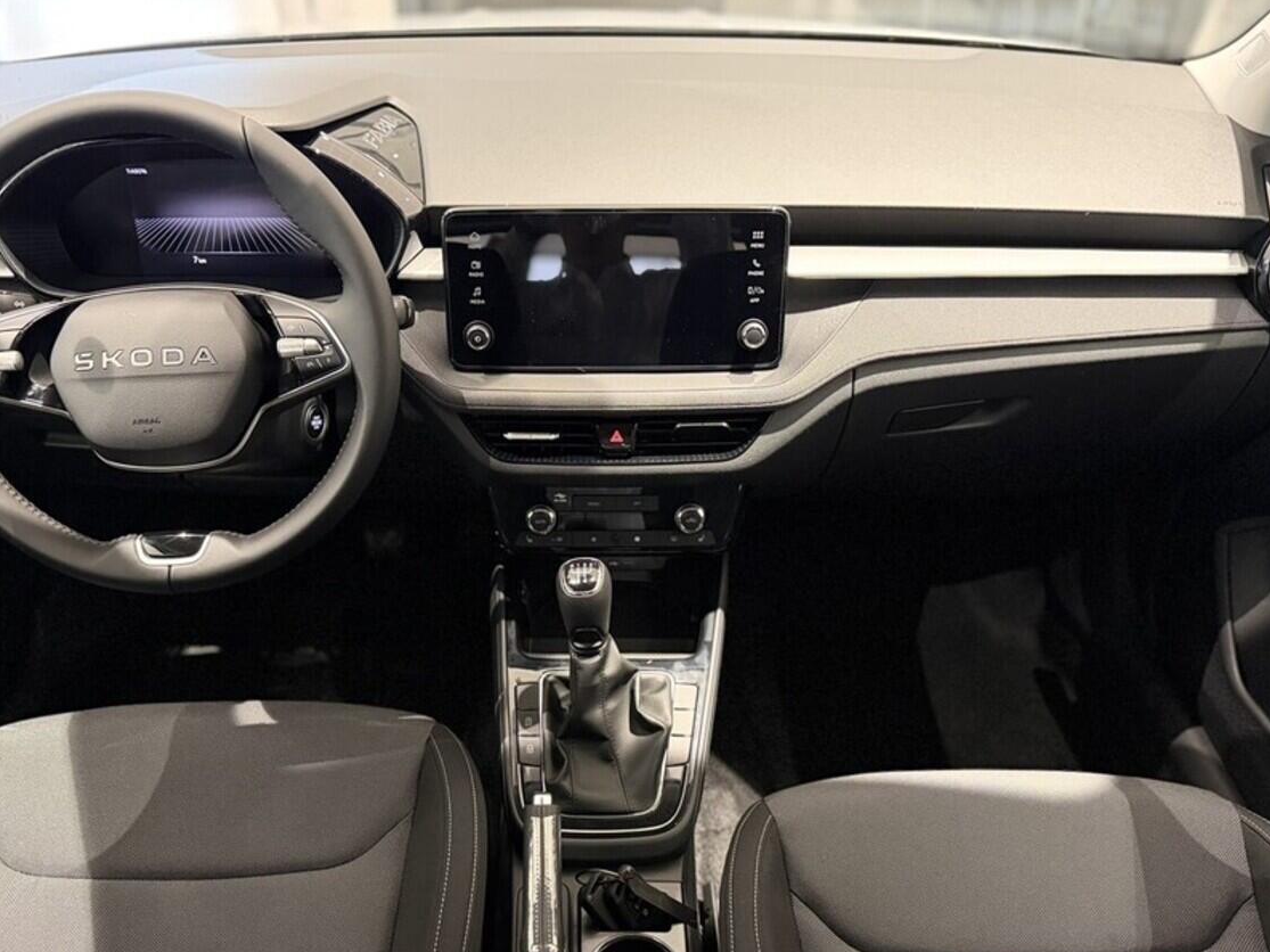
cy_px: 556
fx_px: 1137
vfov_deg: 45.3
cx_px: 599
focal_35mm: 31
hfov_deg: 58.3
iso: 800
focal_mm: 6.76
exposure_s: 1/25
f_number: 1.78
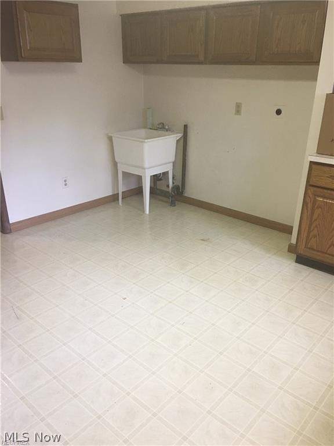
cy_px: 223
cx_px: 167
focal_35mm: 29
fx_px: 373
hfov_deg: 48.2
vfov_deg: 61.7
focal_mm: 4.15
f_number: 2.2
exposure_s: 1/15
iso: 40
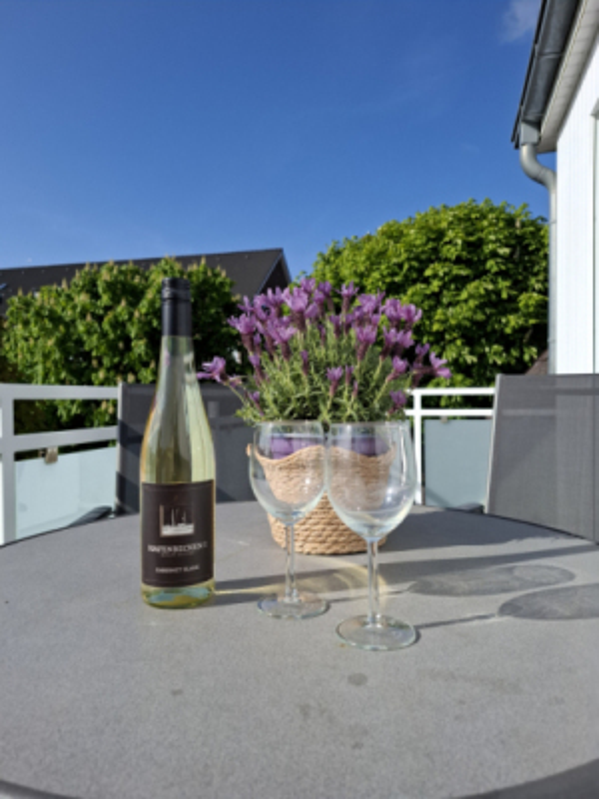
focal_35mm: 23
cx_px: 300
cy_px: 400
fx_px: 531
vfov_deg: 73.9
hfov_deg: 58.9
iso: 50
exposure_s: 1/1946
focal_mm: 5.54
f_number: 1.8
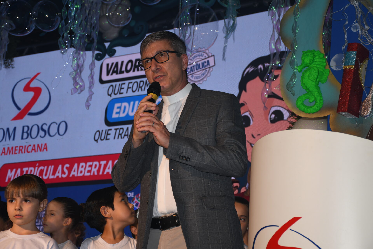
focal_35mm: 78
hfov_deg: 26.0
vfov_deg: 17.5
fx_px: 808
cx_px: 186
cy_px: 124
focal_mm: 52
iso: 100
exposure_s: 1/60
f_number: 4.8
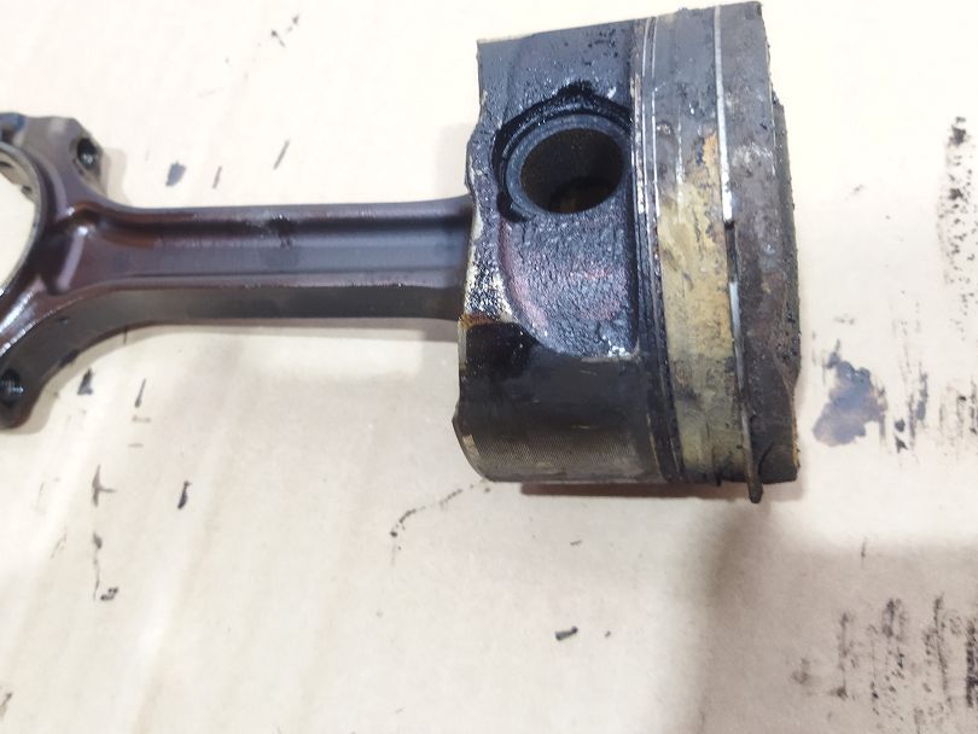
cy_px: 282
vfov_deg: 35.8
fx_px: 1130
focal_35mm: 40
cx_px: 348
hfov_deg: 46.2
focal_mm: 4.71
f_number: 1.79
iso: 363
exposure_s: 1/25
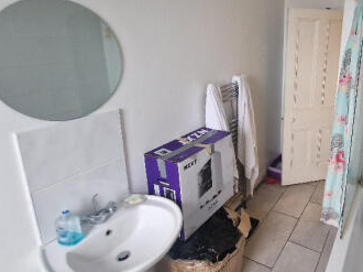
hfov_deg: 68.3
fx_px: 241
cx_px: 280
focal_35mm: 23
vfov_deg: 57.9
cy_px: 99
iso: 320
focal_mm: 2.2
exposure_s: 1/33
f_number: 2.2
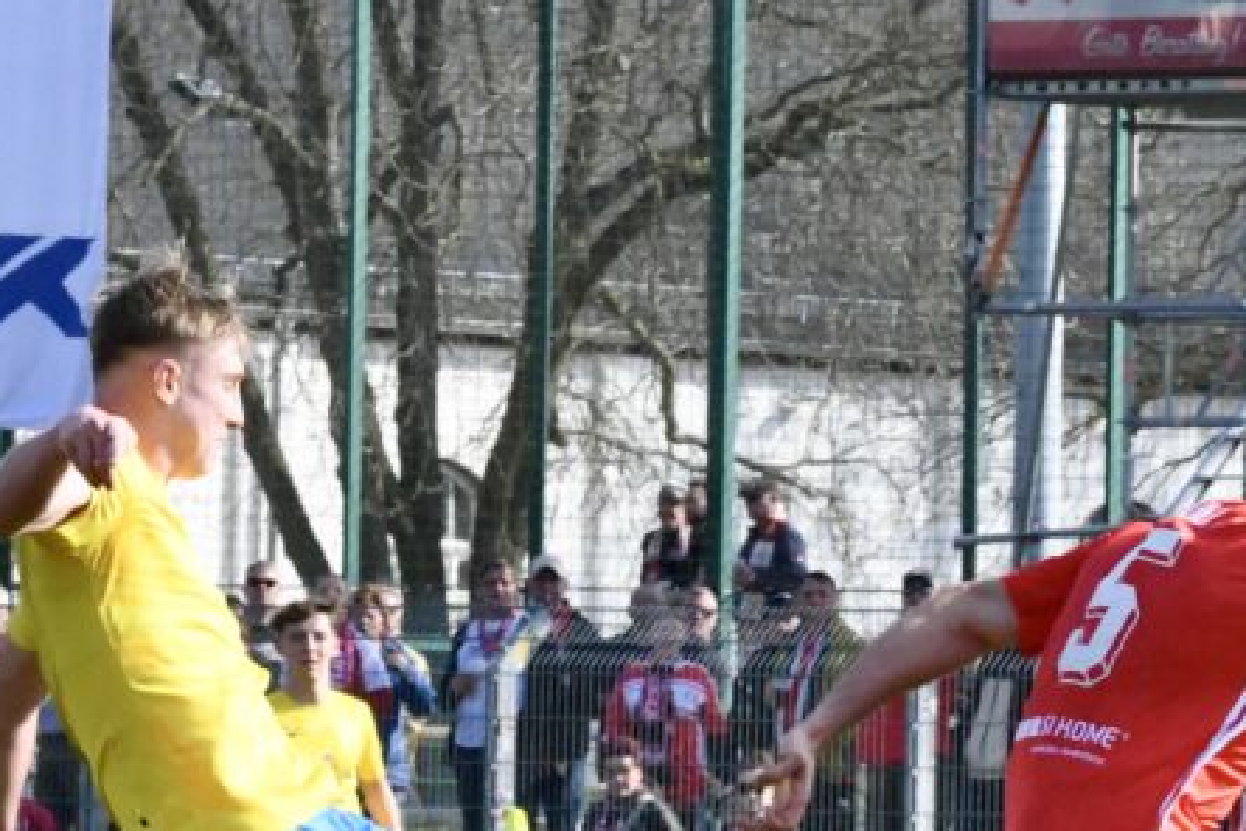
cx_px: 887
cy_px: 846
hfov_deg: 6.0
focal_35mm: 346
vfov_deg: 4.0
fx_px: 11975
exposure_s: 1/1600
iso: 8000
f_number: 20
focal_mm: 150
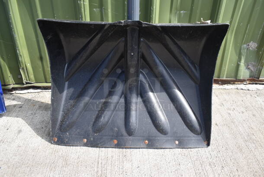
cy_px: 88
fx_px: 198
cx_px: 132
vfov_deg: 48.0
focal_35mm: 27
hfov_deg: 67.3
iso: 200
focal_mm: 18
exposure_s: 1/250
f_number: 7.1
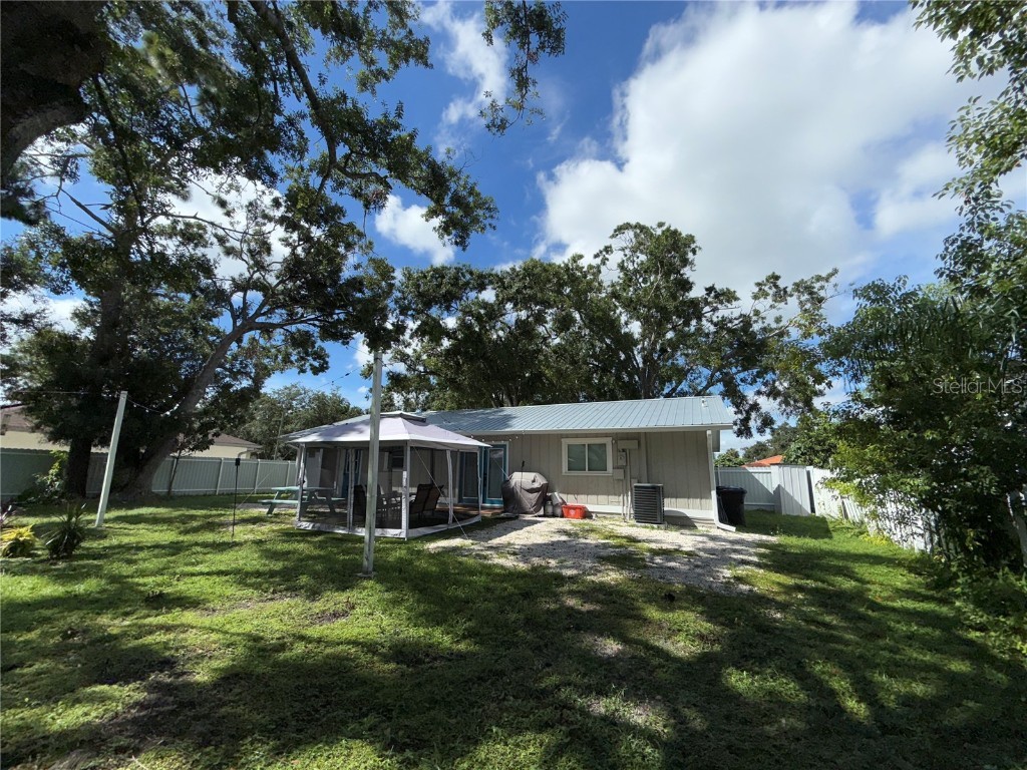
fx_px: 415
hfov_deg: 102.1
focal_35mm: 14
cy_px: 385
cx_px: 514
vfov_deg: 85.7
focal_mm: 2.22
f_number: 2.2
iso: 16
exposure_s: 1/1901
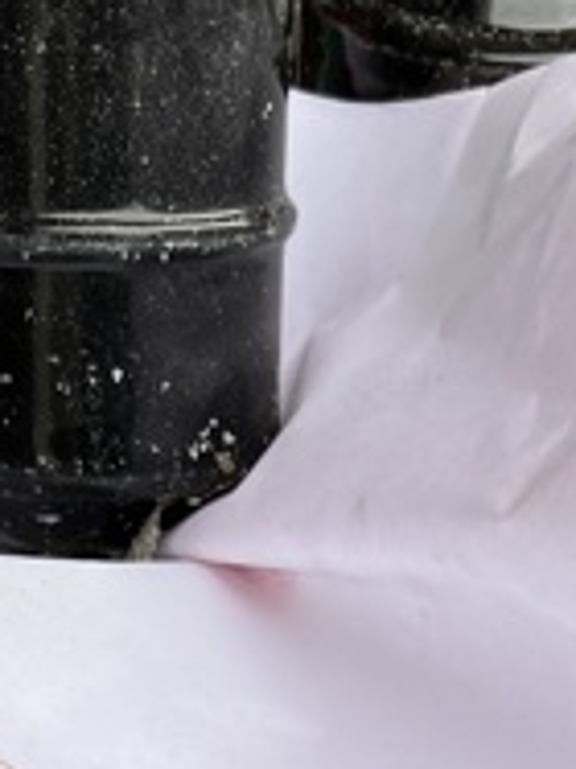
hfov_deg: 13.1
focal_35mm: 113
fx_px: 2510
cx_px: 309
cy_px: 1141
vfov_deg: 16.0
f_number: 1.5
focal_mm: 5.7
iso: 50
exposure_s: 1/528
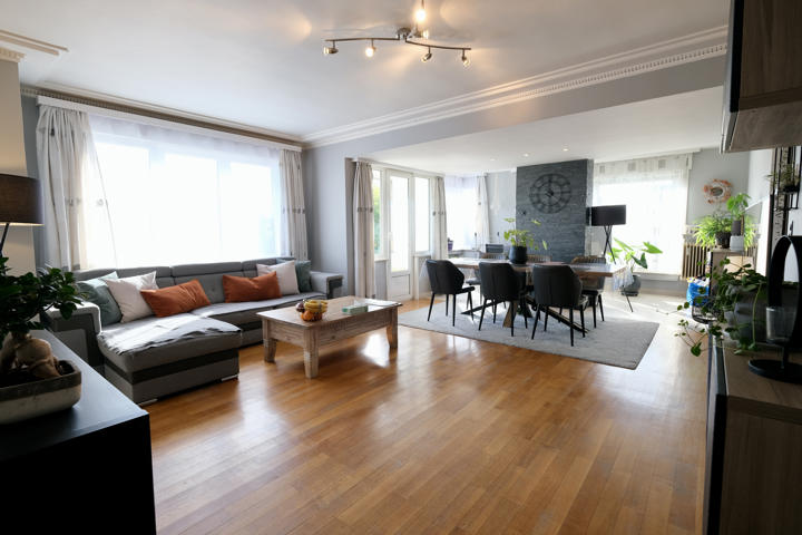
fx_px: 379
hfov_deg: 93.3
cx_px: 401
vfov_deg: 70.4
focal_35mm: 17
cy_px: 268
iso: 320
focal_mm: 11
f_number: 4.5
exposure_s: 1/60
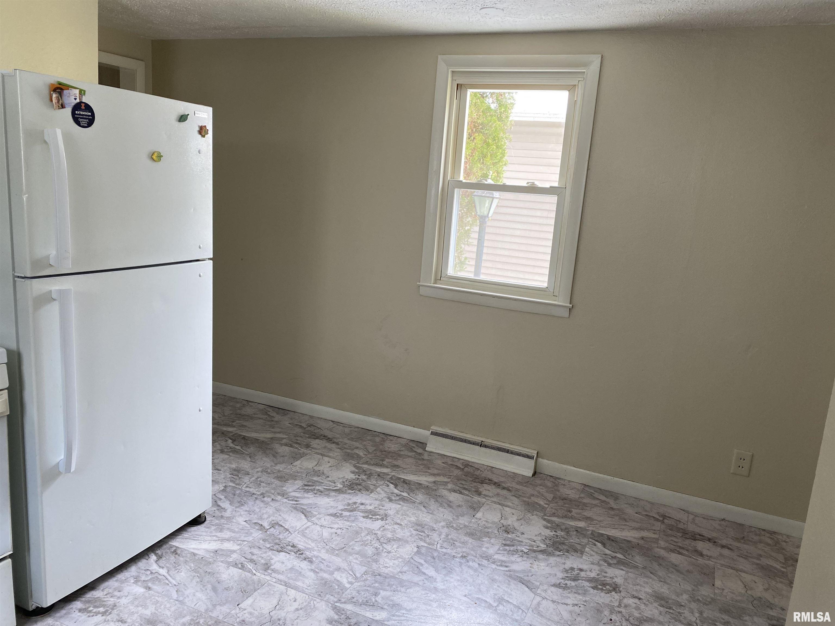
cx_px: 418
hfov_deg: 67.3
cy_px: 313
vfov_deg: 53.1
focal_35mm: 26
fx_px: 627
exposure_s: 1/121
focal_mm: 4.25
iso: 100
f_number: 1.8
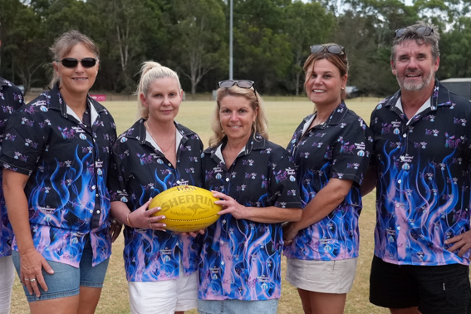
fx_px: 706
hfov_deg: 36.7
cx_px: 189
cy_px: 194
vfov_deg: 25.0
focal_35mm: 54
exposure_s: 1/160
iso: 6400
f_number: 4
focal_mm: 34
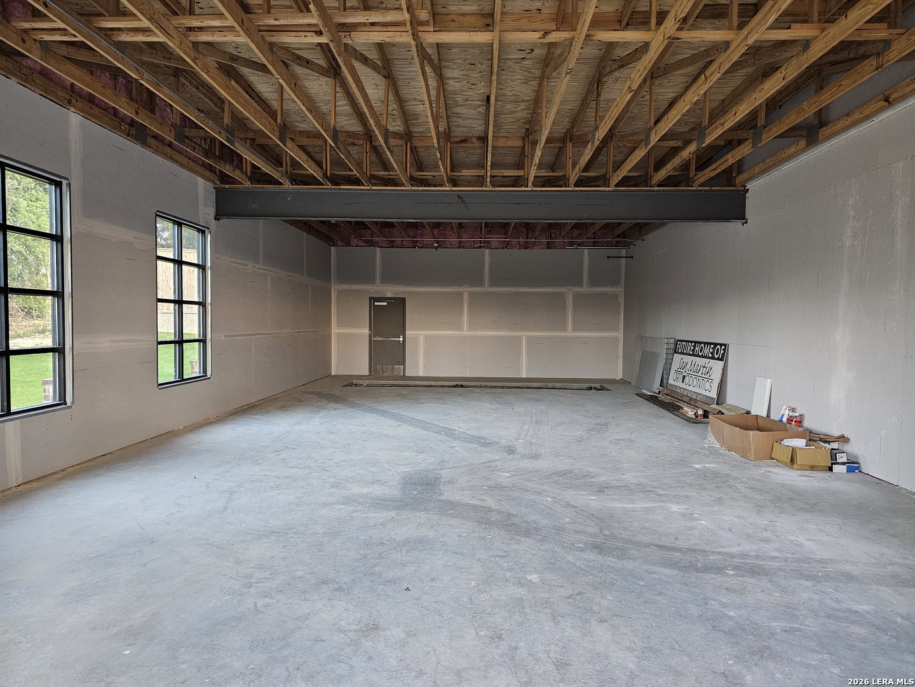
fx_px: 608
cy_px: 344
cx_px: 458
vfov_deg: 58.9
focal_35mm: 23
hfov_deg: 73.9
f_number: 1.7
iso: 640
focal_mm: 6.3
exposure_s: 1/60
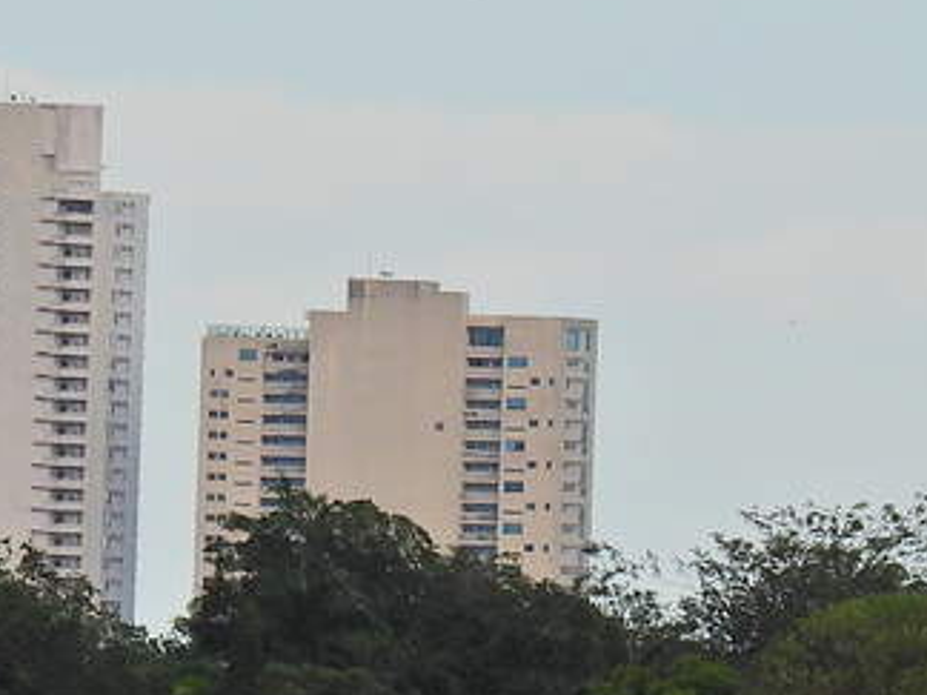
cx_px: -60
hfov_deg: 1.4
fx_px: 36983
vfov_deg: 1.1
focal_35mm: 1381
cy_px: 824
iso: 100
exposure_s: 1/500
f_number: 5
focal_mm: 62.5
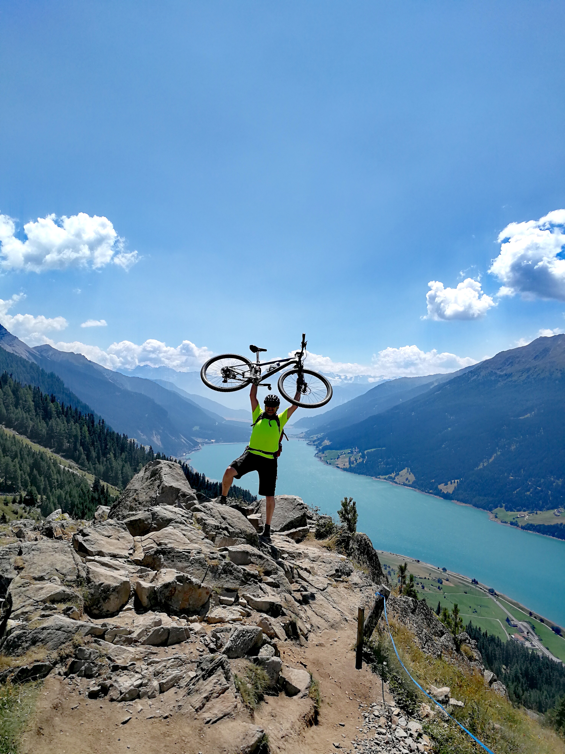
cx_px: 282
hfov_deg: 51.4
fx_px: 588
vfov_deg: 65.3
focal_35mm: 27
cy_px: 377
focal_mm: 3.95
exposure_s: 1/1715
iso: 50
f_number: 2.2
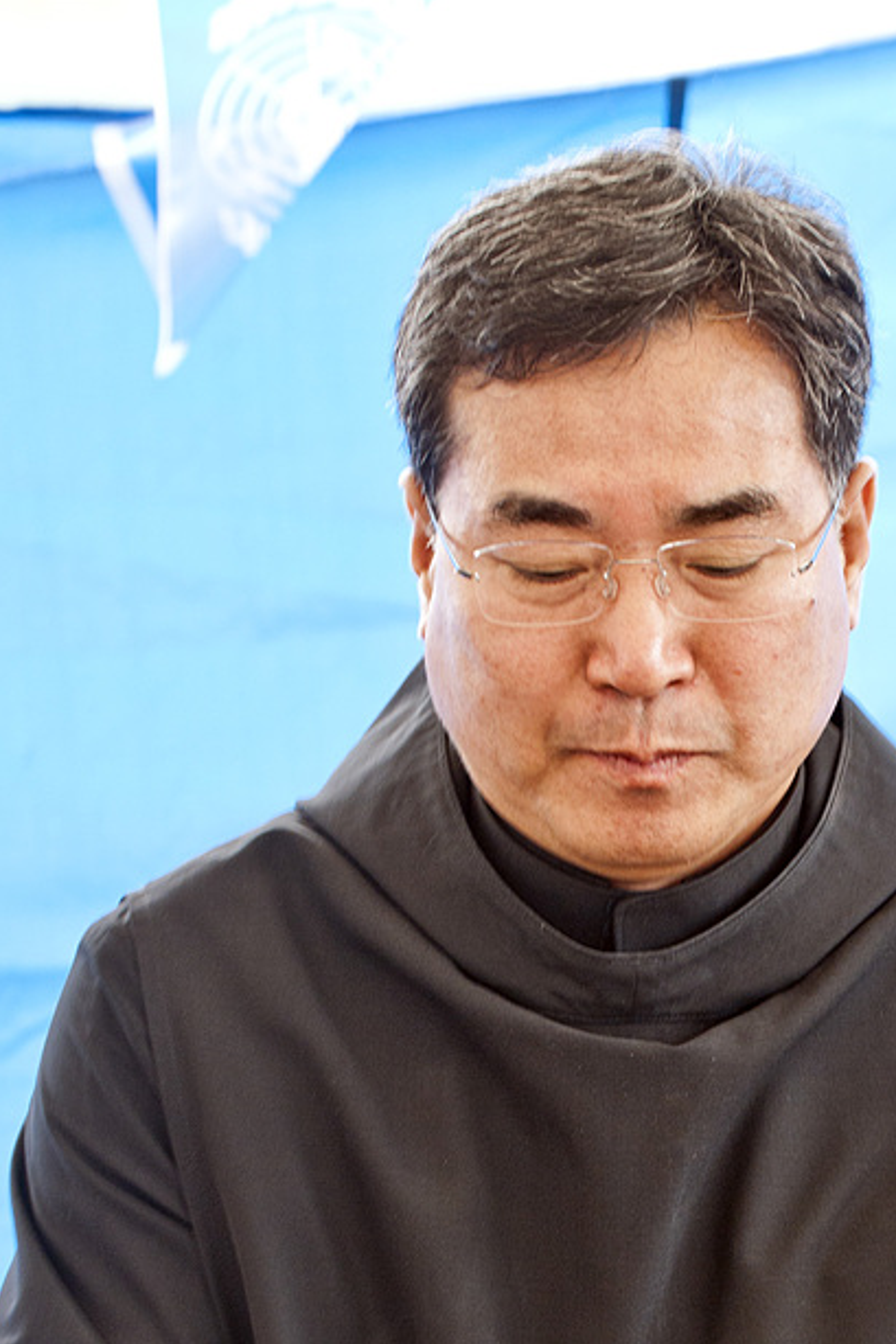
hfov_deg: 6.0
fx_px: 8469
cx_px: 747
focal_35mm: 227
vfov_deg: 9.0
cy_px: 1169
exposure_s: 1/40
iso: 400
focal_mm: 116
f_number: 5.3
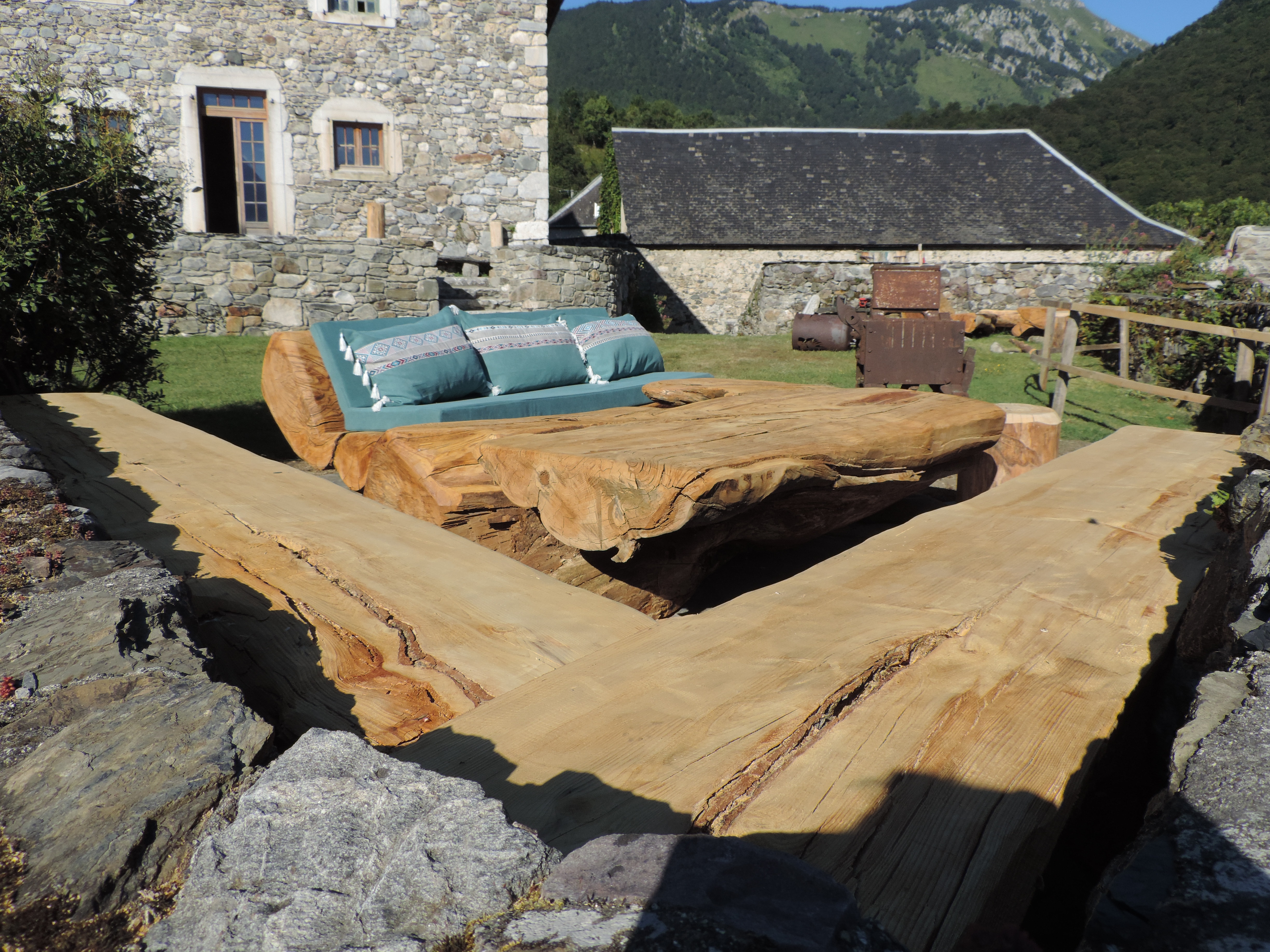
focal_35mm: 28
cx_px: 635
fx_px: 1027
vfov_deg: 49.7
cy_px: 476
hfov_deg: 63.4
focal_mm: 4.9
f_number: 3.1
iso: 80
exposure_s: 1/1250
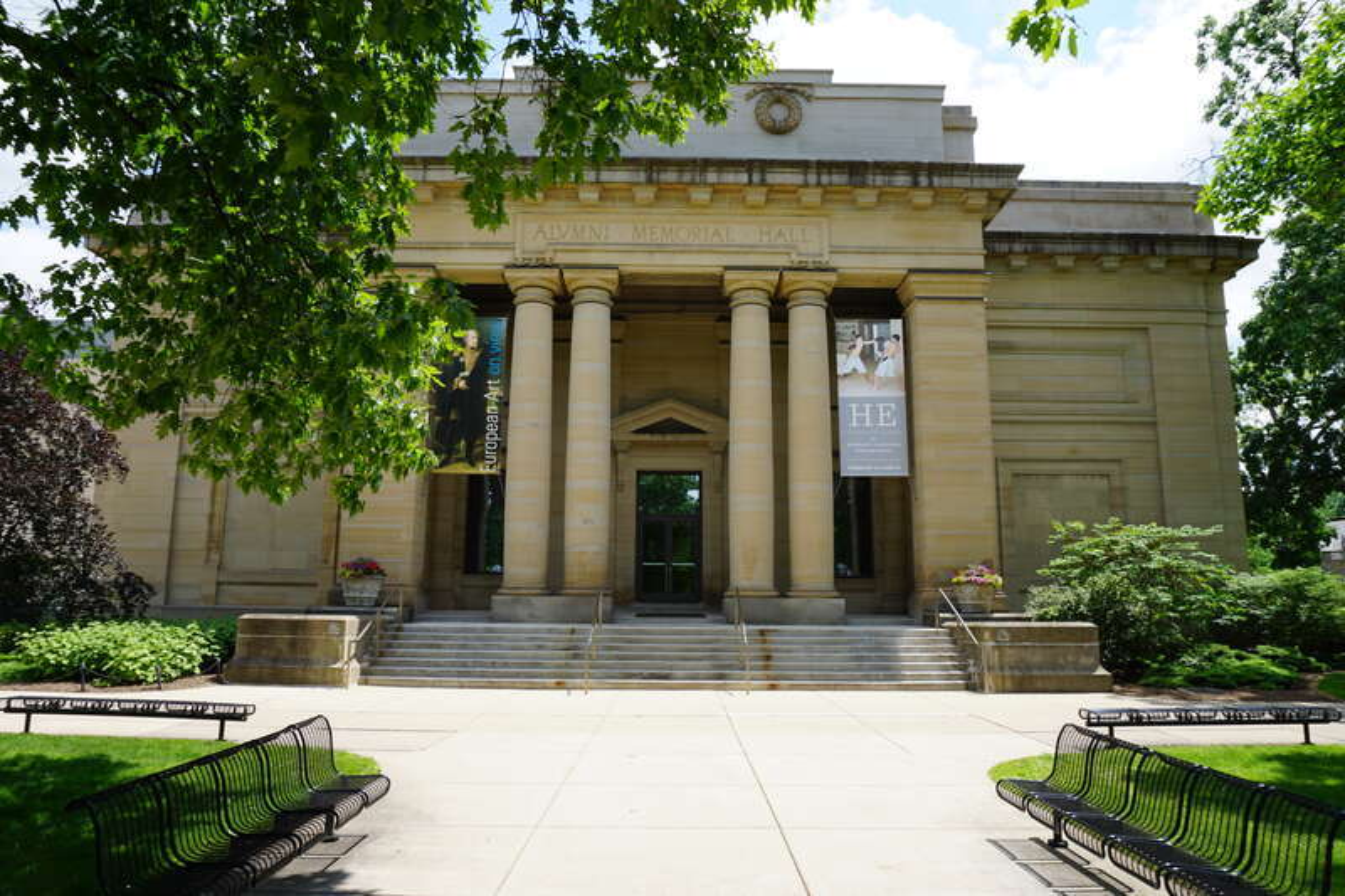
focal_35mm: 26
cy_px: 448
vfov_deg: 50.4
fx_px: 952
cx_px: 672
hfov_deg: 70.4
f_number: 10
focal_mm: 17
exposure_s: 1/100
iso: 100
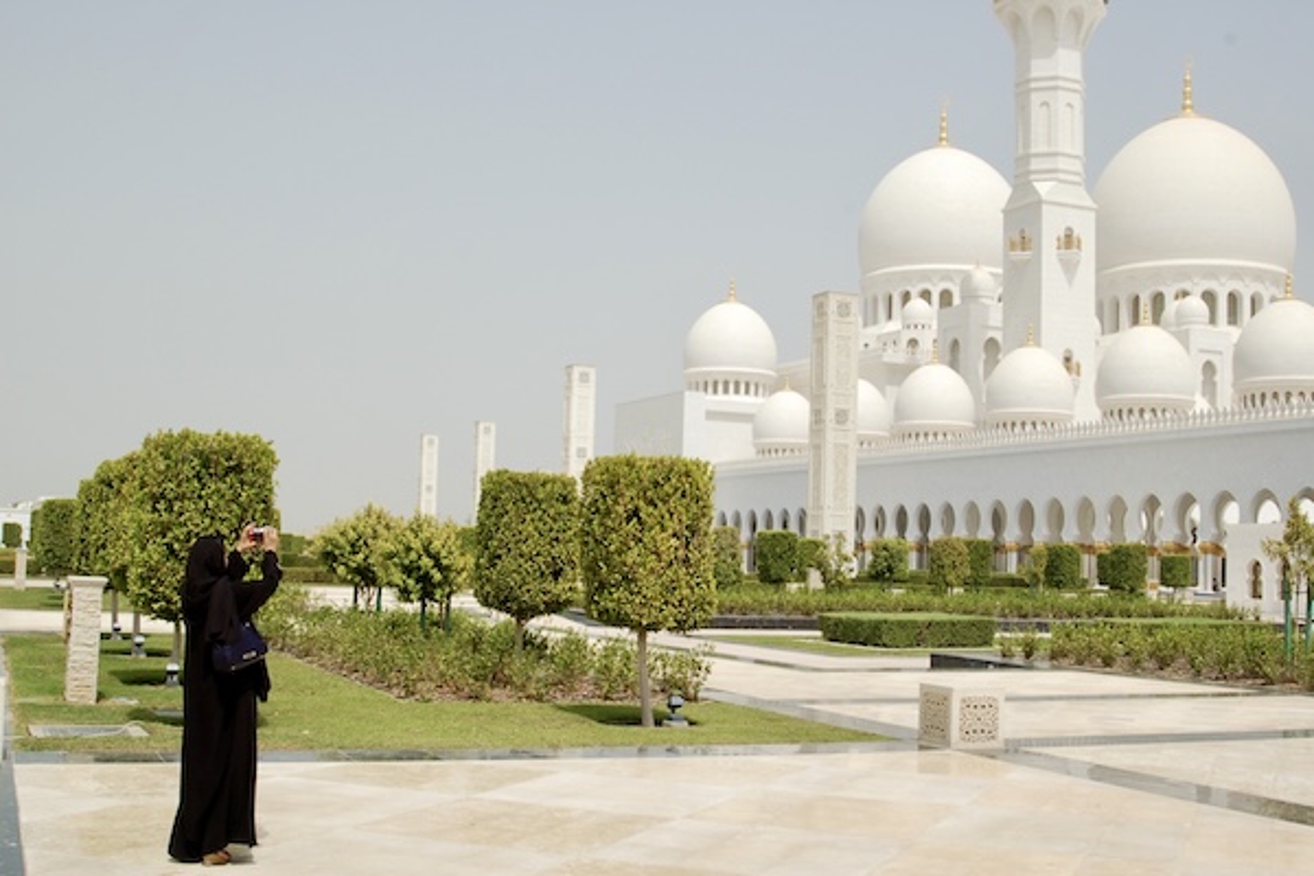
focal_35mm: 42
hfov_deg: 46.4
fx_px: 1533
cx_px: 657
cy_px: 438
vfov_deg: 31.9
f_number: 10
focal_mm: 28
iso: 200
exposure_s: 1/400
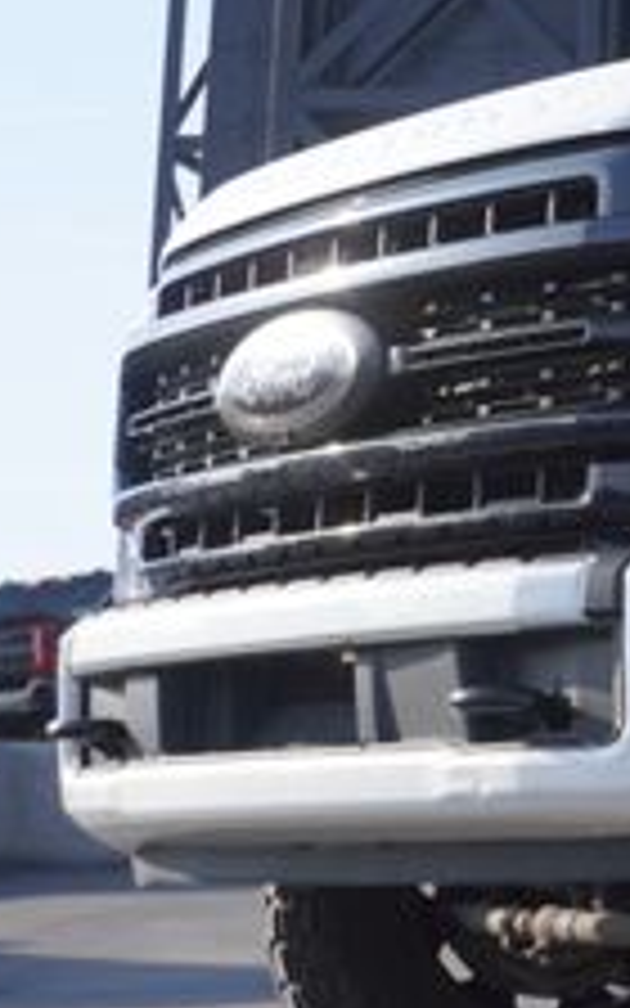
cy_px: 338
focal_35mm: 100
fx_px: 2760
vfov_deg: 20.6
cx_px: 1368
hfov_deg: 11.4
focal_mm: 23
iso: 100
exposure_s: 1/400
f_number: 4.5
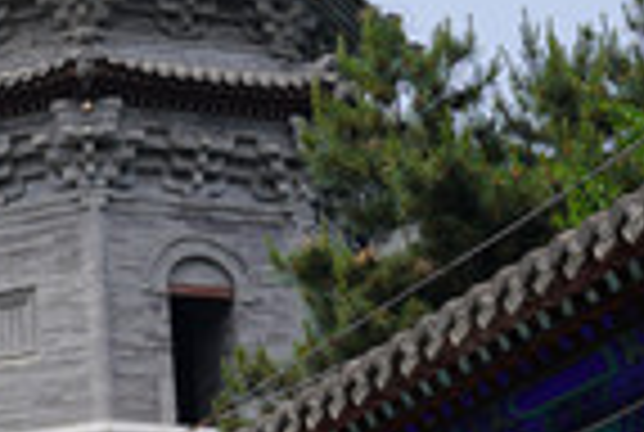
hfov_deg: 10.5
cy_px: 52
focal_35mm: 184
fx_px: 3298
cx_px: -500
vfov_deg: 7.5
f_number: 5
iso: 100
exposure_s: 1/500
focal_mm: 33
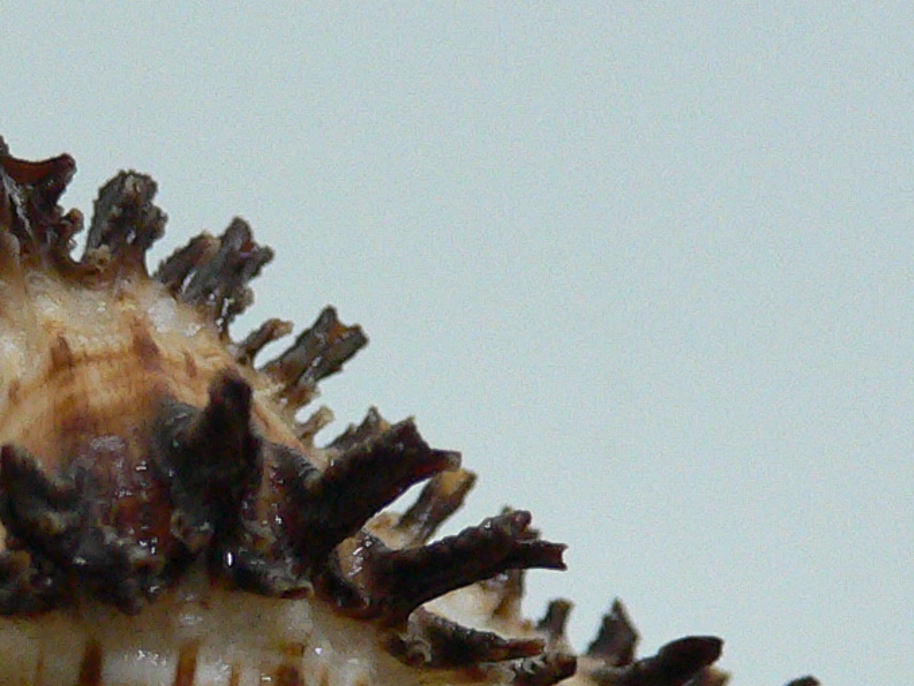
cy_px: 761
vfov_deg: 13.9
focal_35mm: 104
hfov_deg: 18.8
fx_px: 2747
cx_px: 216
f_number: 2.8
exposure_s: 1/40
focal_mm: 4.6
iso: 200
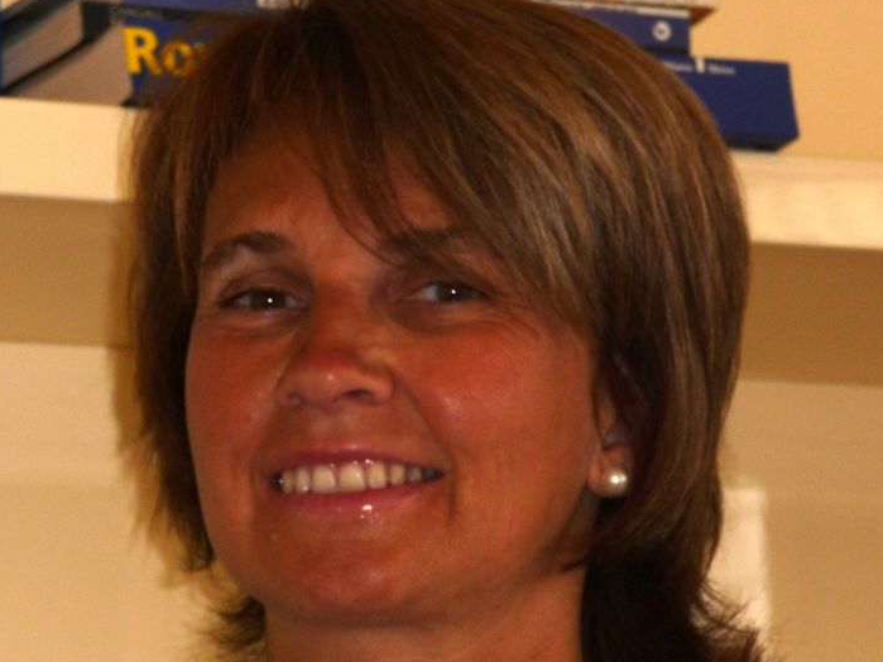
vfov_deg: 6.6
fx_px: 5764
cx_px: 366
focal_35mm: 226
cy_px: 437
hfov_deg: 8.8
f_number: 4.8
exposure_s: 1/50
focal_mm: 27.1
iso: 100
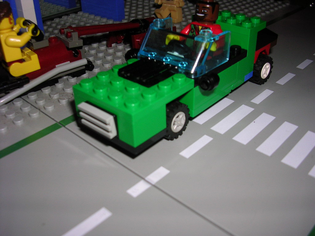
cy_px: 118
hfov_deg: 49.0
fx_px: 346
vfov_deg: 37.7
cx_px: 158
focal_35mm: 38
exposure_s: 1/60.1
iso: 50
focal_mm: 5.8
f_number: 2.8
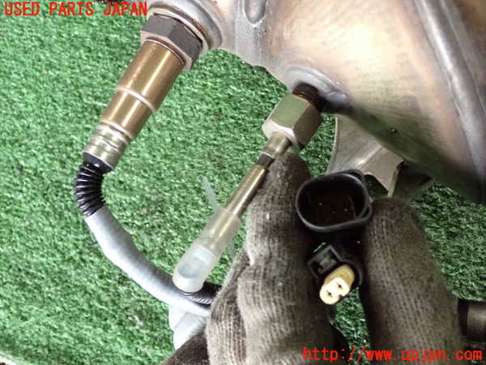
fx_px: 618
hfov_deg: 42.9
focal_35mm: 44
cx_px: 243
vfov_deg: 32.9
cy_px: 182
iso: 1250
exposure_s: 1/125
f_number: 2.9
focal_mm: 7.84
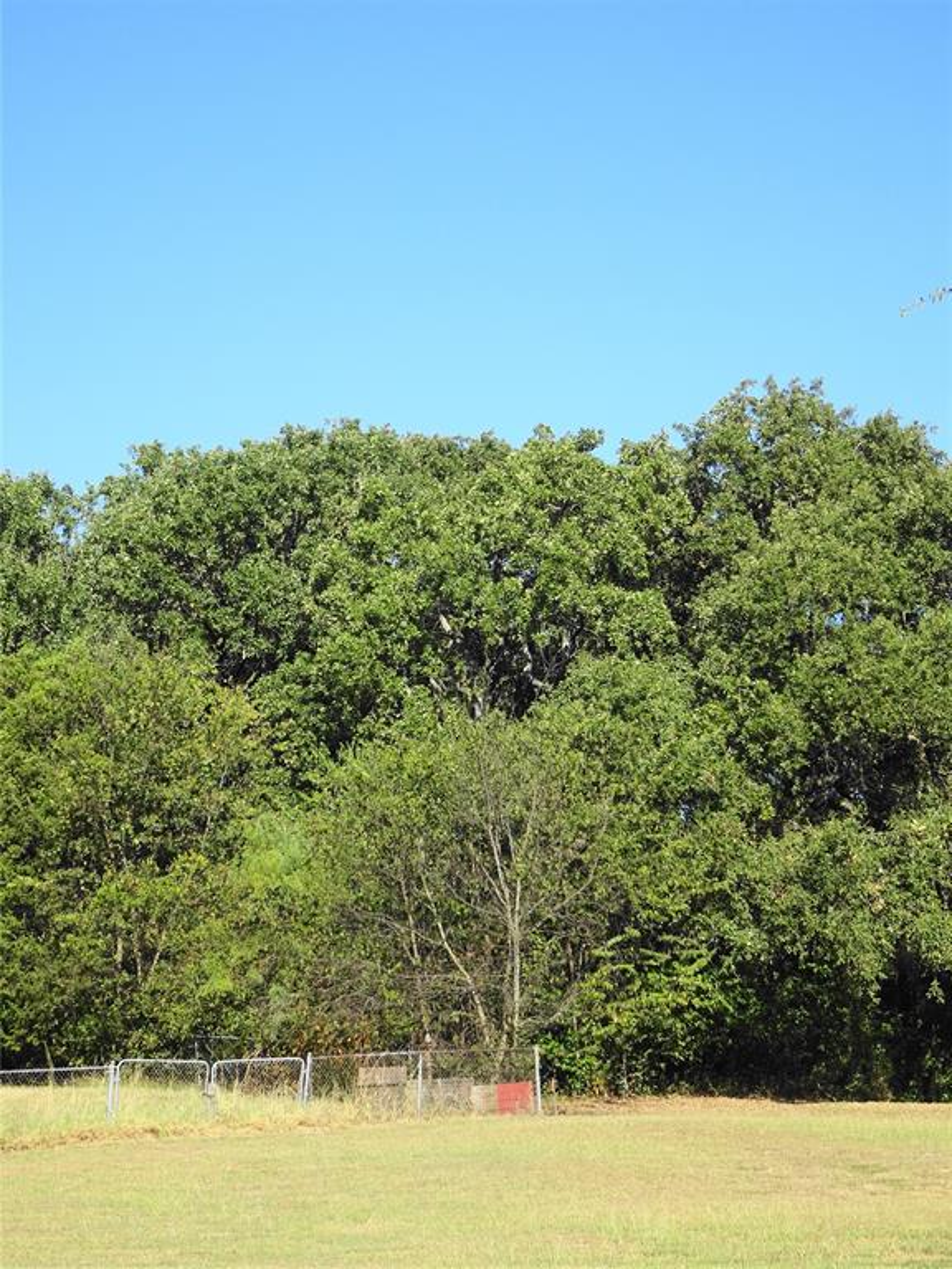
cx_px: 476
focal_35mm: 68
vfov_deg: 28.6
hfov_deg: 21.6
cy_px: 634
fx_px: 2493
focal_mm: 11.66
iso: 80
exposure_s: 1/400
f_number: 4.5
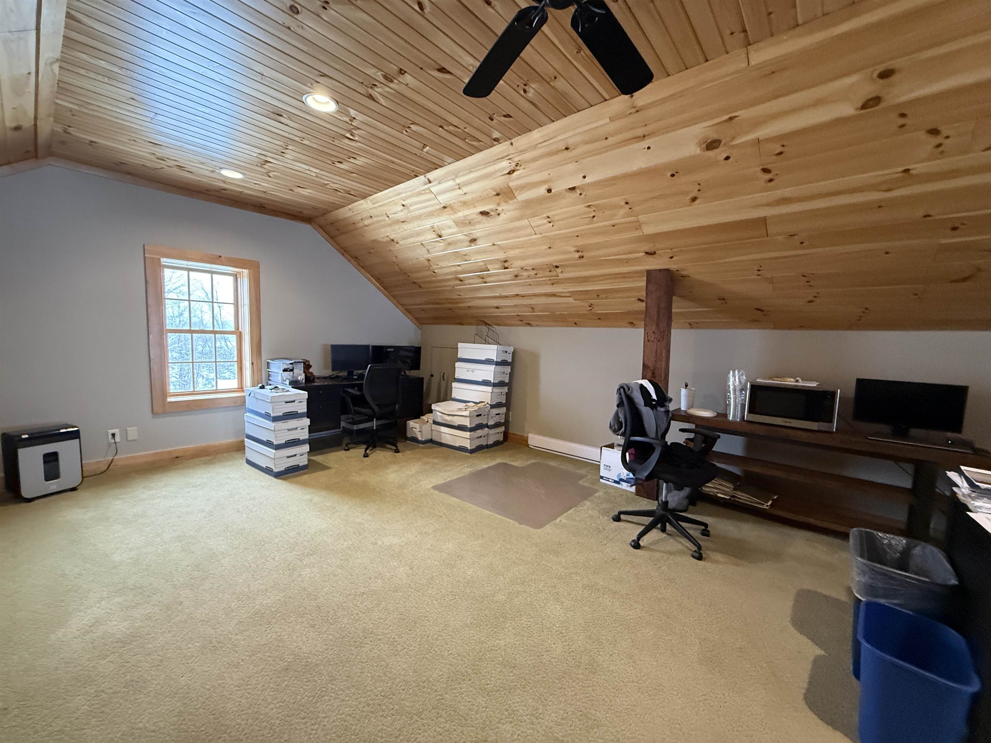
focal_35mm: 14
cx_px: 496
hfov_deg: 102.1
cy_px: 372
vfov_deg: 85.7
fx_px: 401
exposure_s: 1/60
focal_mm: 2.22
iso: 500
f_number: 2.2
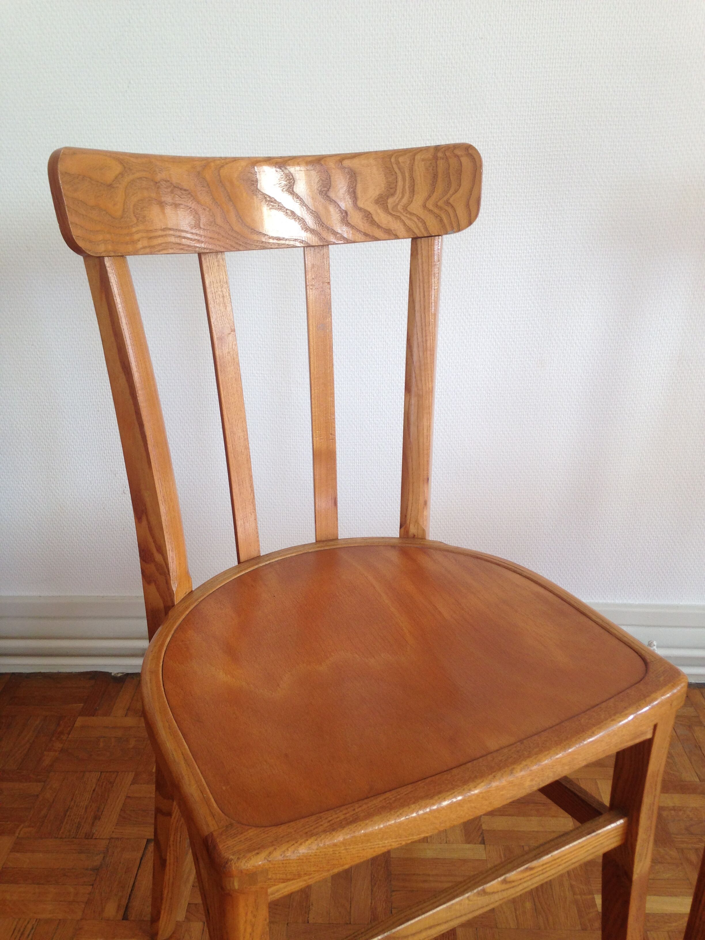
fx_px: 896
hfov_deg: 42.9
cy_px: 470
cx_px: 352
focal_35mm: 33
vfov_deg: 55.4
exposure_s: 1/40
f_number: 2.4
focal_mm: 4.12
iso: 64
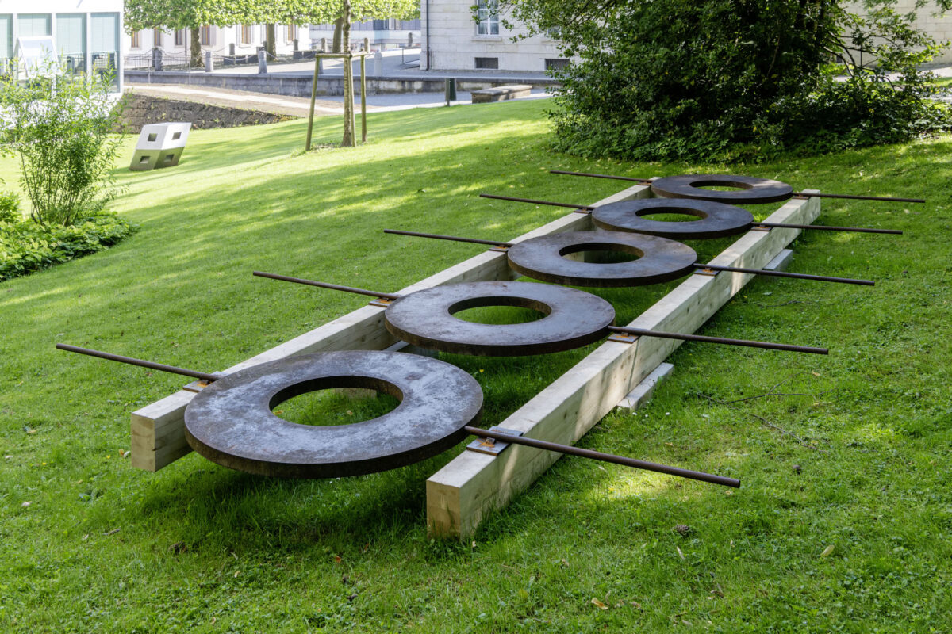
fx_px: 952
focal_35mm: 36
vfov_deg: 36.9
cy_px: 317
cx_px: 476
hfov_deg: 53.1
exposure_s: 1/25
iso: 200
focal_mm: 36
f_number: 16
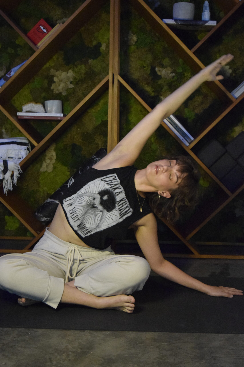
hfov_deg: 28.1
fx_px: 488
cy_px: 184
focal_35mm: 48
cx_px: 122
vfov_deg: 41.1
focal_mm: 32
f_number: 4.5
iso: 6400
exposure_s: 1/50
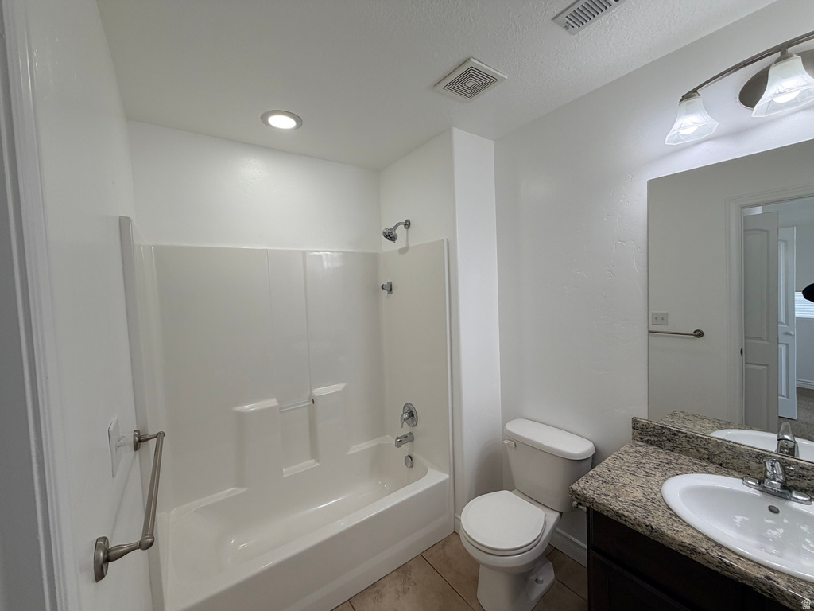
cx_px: 407
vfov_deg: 85.7
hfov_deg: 102.1
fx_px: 329
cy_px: 306
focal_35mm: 14
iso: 64
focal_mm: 2.22
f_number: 2.2
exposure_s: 1/120
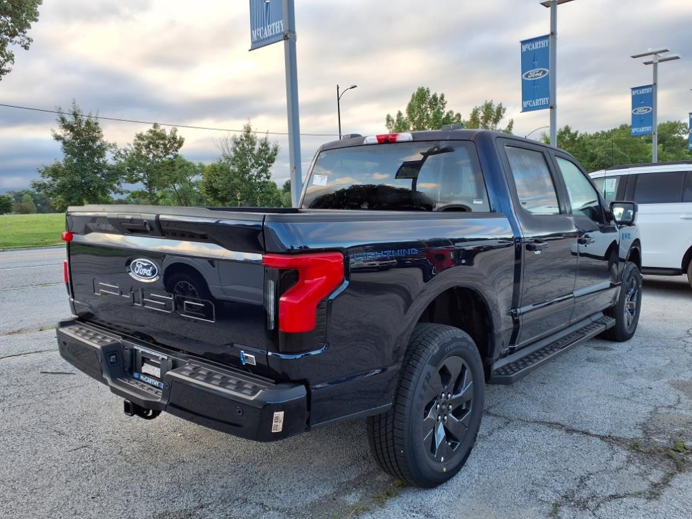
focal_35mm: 27
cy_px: 260
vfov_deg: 51.4
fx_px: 540
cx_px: 346
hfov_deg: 65.3
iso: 40
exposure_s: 1/357
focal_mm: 3.58
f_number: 1.9
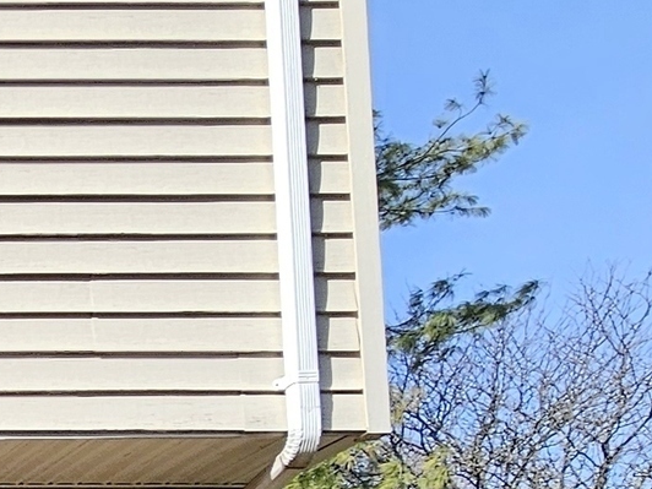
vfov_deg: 16.9
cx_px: -646
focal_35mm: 75
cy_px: 822
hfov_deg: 18.0
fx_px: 1413
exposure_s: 1/1361
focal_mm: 2.2
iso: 50
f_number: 2.2
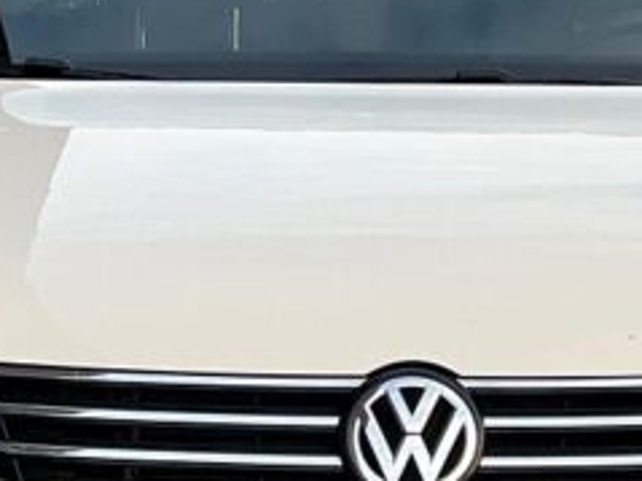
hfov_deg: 7.7
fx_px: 4783
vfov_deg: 5.8
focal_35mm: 258
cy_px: 296
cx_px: 349
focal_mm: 9
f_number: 2.8
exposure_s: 1/121
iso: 100
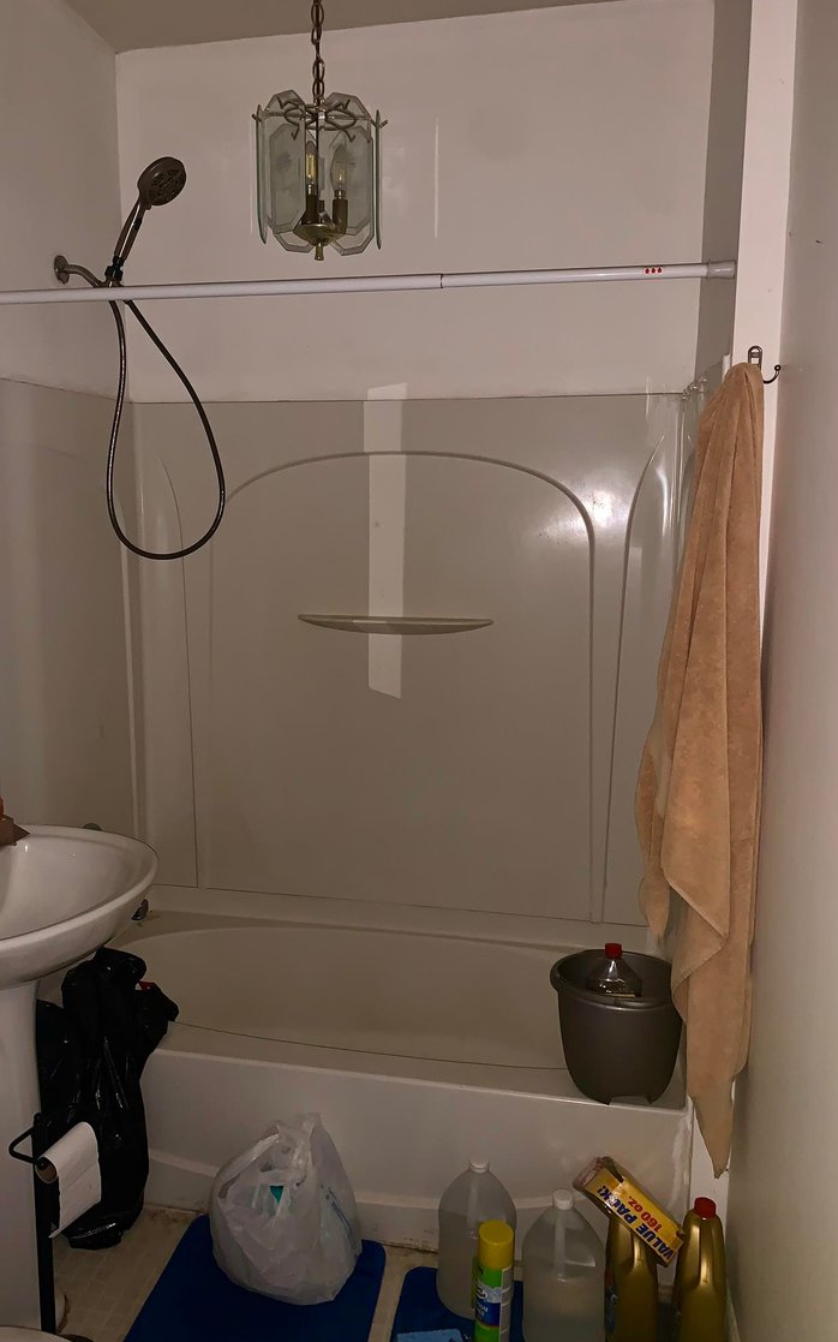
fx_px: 1023
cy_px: 679
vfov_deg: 66.5
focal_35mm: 28
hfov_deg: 44.5
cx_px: 376
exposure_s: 1/14
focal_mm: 4.25
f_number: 1.8
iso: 64
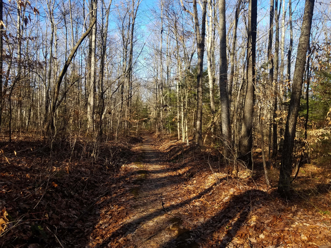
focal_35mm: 26
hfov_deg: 67.3
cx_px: 166
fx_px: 249
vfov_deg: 53.1
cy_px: 124
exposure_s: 1/460
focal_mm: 4.2
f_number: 1.7
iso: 50
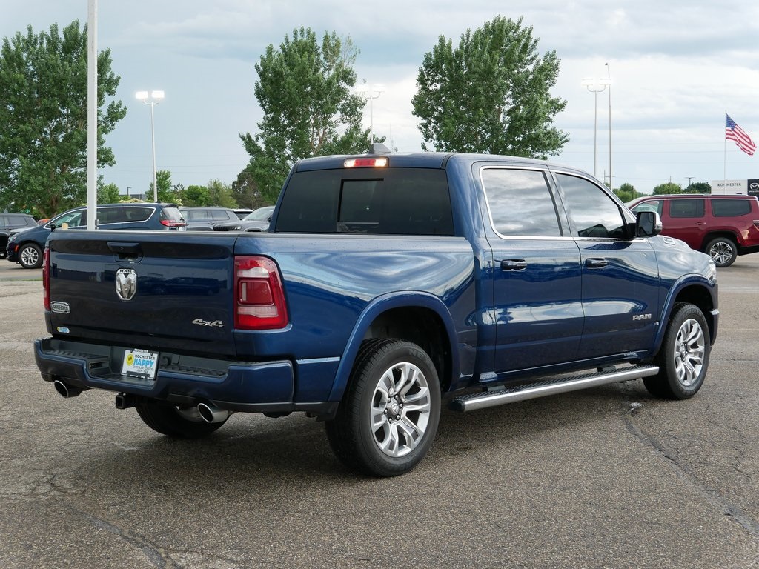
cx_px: 380
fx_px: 1096
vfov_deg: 29.1
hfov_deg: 38.2
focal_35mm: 50
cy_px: 284
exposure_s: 1/60
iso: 320
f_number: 4.5
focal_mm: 25
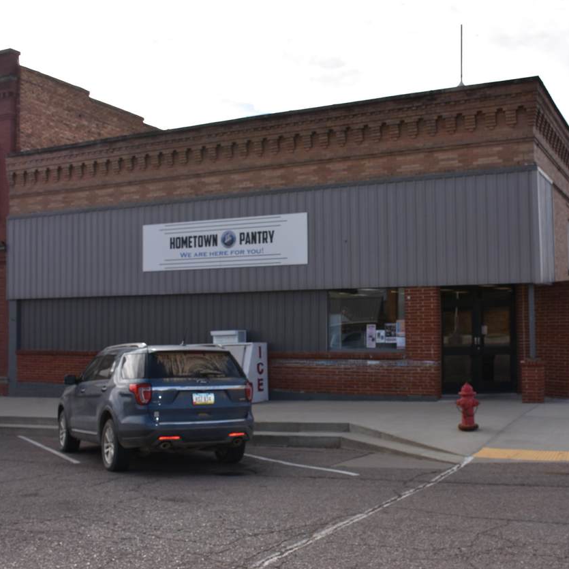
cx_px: 337
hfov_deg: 39.0
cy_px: 286
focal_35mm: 43
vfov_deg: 39.2
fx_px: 800
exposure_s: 1/250
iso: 100
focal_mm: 22
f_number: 9
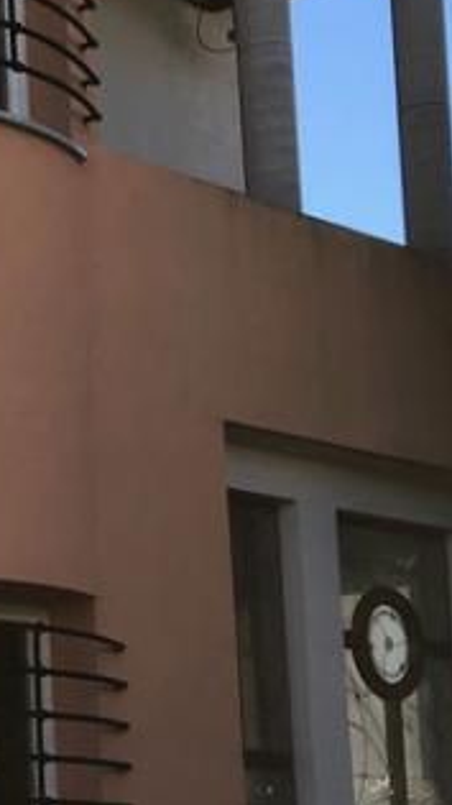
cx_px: -526
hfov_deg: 11.4
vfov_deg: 22.5
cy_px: 677
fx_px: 1983
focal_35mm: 93
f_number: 1.8
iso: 20
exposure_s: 1/466
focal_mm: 4
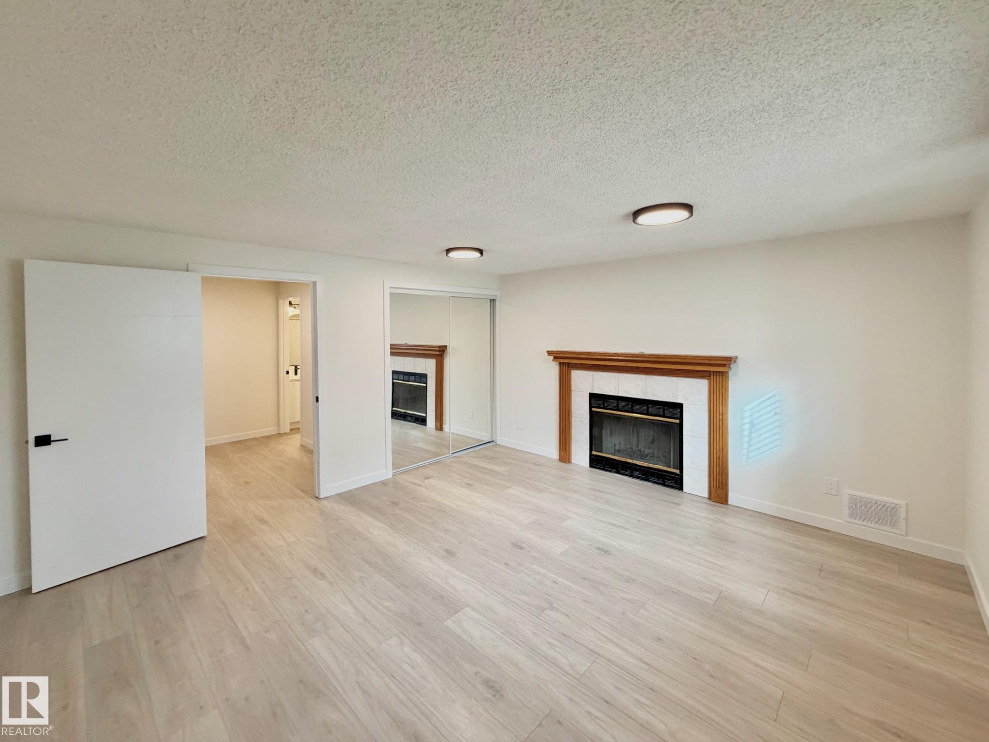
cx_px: 494
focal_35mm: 14
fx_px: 400
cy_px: 371
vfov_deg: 85.7
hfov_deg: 102.1
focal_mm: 2.22
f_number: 2.2
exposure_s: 1/120
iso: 250
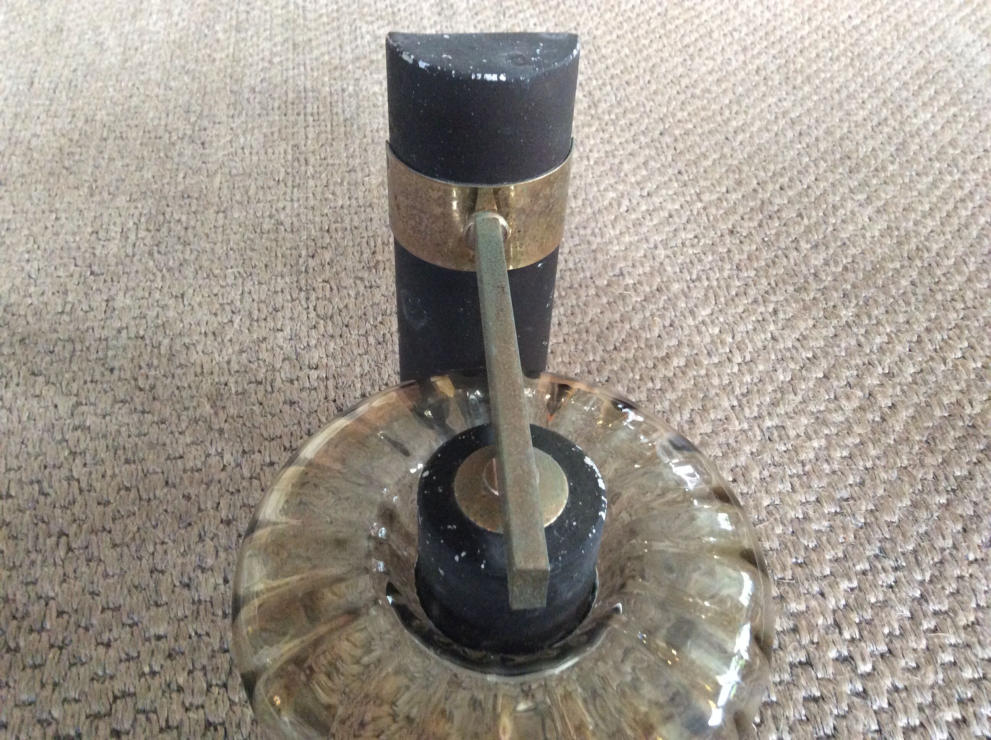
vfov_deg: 44.1
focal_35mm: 32
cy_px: 370
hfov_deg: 56.9
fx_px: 915
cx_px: 496
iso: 250
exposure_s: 1/25
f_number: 2.4
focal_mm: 3.3
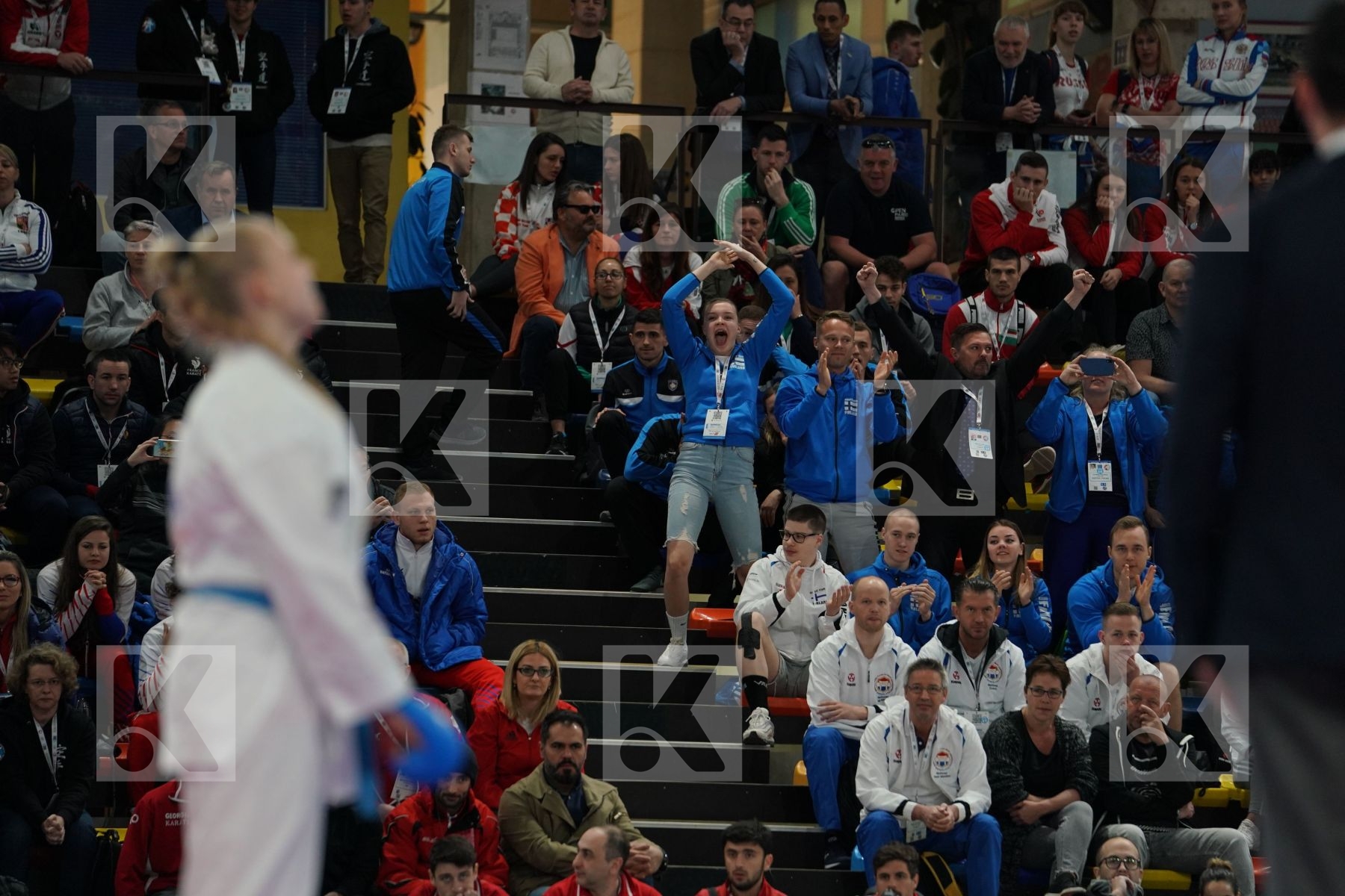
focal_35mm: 200
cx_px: 672
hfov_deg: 10.3
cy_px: 448
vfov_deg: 6.9
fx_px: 7472
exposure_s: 1/1000
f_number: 2.8
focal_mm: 200
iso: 1600
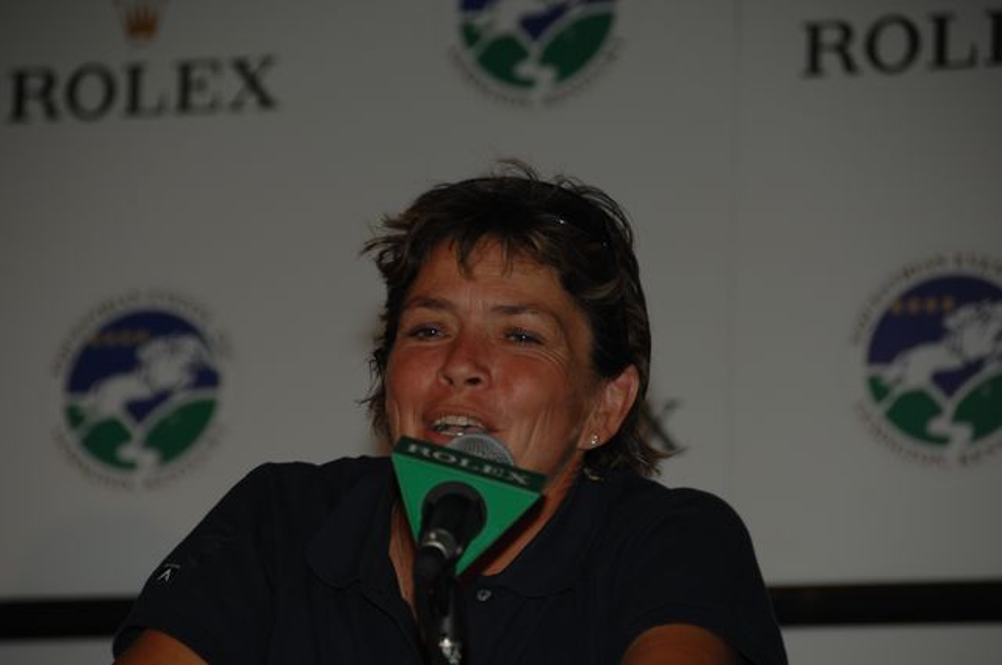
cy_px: 332
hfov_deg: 6.9
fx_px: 8339
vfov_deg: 4.6
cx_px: 501
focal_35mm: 300
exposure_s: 1/125
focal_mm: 200
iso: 200
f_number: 5.6
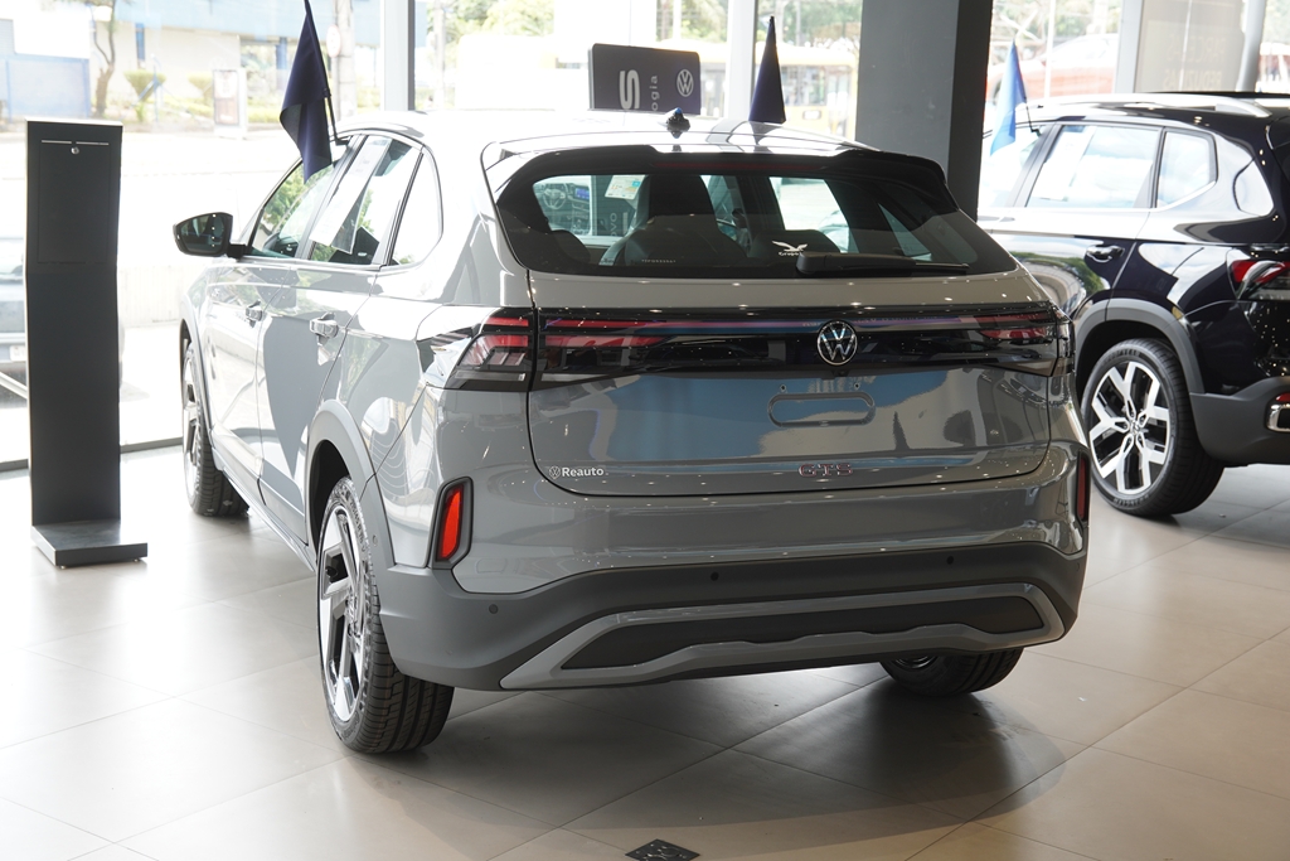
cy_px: 430
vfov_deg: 28.1
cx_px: 645
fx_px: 1720
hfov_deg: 41.1
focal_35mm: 48
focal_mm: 32
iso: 125
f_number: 4
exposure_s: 1/60
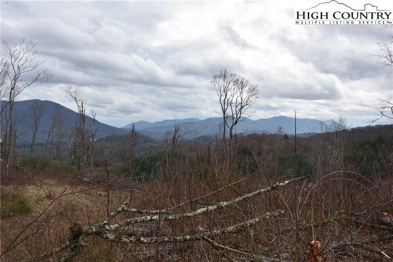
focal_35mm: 36
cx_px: 196
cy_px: 131
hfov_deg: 53.1
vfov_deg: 36.9
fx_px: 393
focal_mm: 24
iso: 100
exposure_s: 1/250
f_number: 10
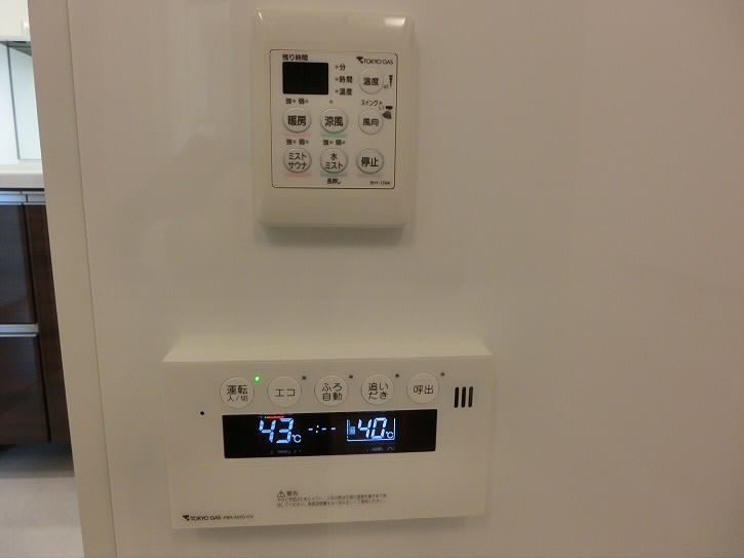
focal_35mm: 24
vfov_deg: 56.8
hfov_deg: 71.6
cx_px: 372
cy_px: 279
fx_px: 516
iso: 400
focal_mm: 4.24
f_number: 3
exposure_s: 1/125
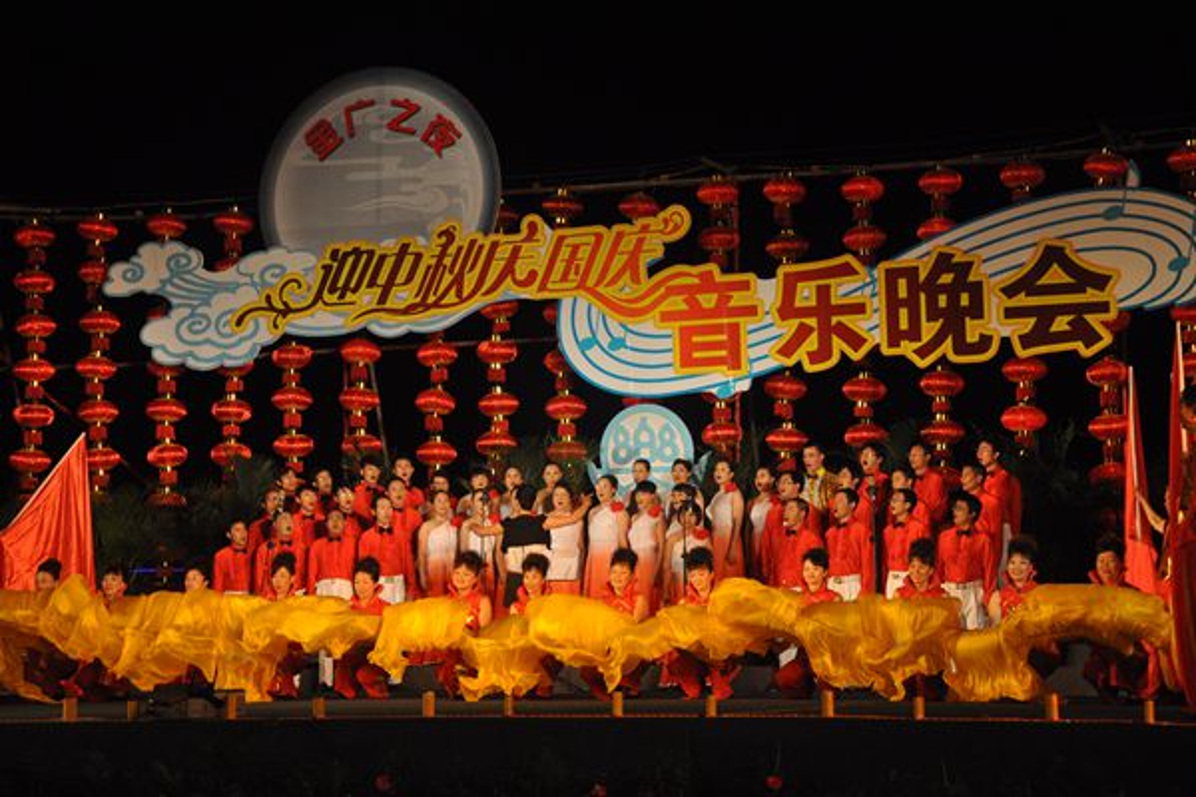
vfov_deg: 18.2
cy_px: 398
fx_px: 2491
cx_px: 598
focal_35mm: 75
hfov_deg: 27.0
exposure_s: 1/500
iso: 1400
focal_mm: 50
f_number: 5
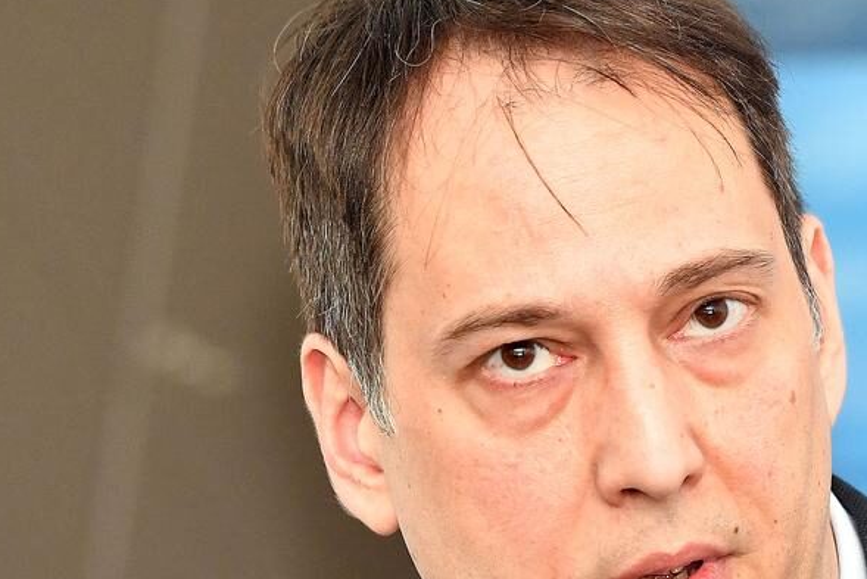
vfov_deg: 2.5
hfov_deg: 3.8
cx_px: 902
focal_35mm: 543
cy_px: 469
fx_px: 13080
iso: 1600
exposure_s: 1/160
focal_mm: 200
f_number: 5
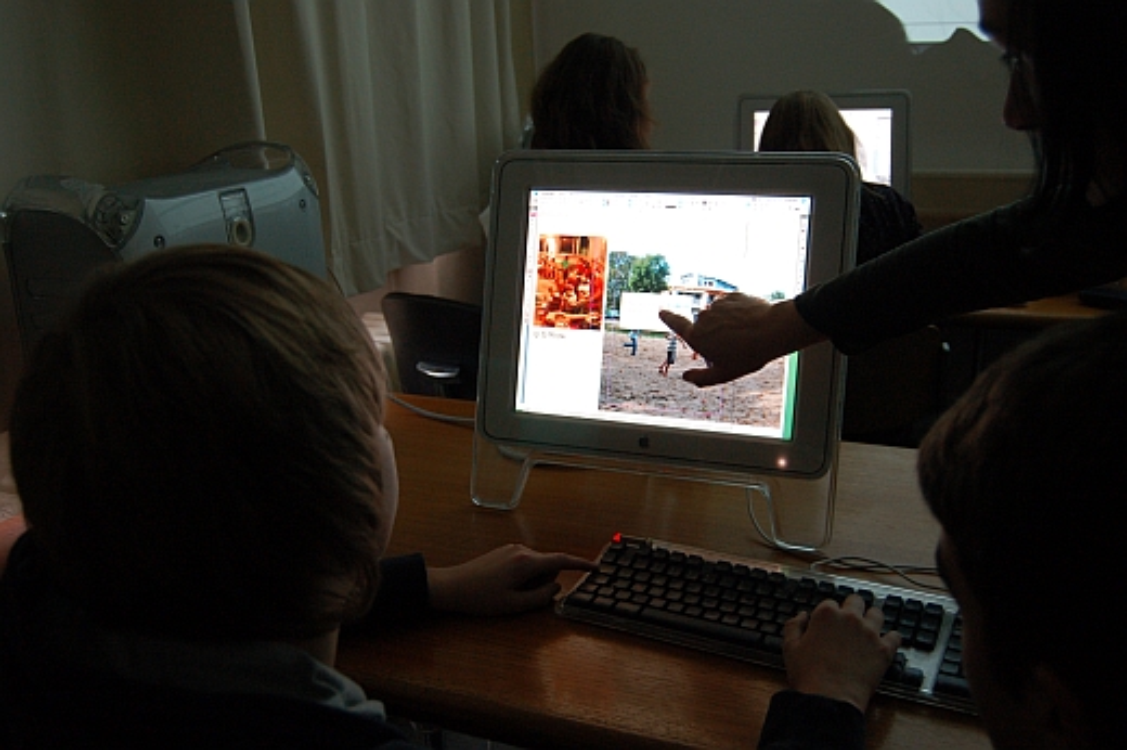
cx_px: 564
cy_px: 375
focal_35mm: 34
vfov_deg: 38.3
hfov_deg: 55.1
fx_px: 1079
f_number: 3.8
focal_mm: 23
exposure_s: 1/30
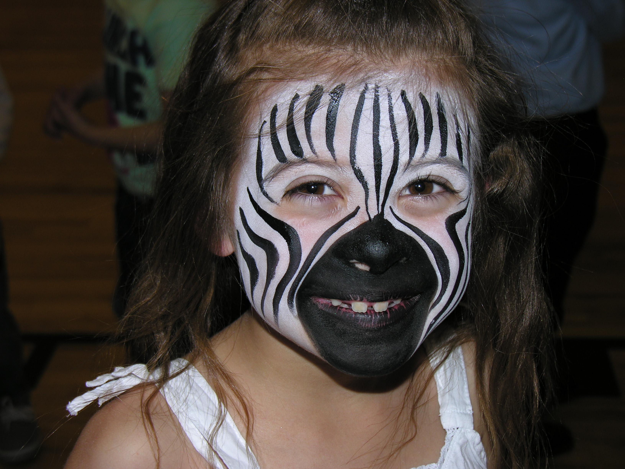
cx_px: 312
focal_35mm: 71
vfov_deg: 20.7
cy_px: 234
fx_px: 1282
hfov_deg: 27.4
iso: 50
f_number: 3.3
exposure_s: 1/60.1
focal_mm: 18
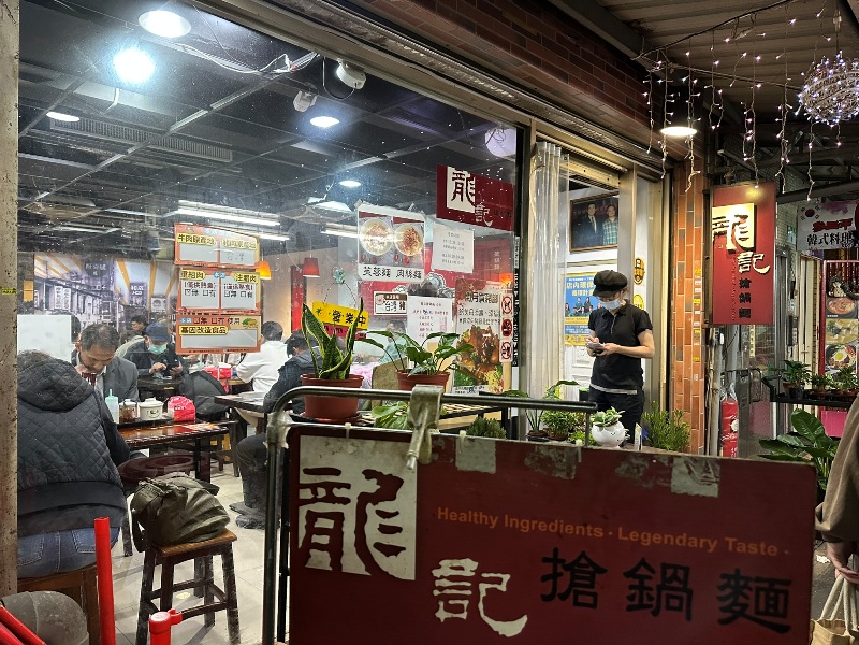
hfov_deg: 71.6
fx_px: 596
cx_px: 430
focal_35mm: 24
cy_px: 322
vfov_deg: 56.8
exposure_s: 1/60
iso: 400
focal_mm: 6.86
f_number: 1.78
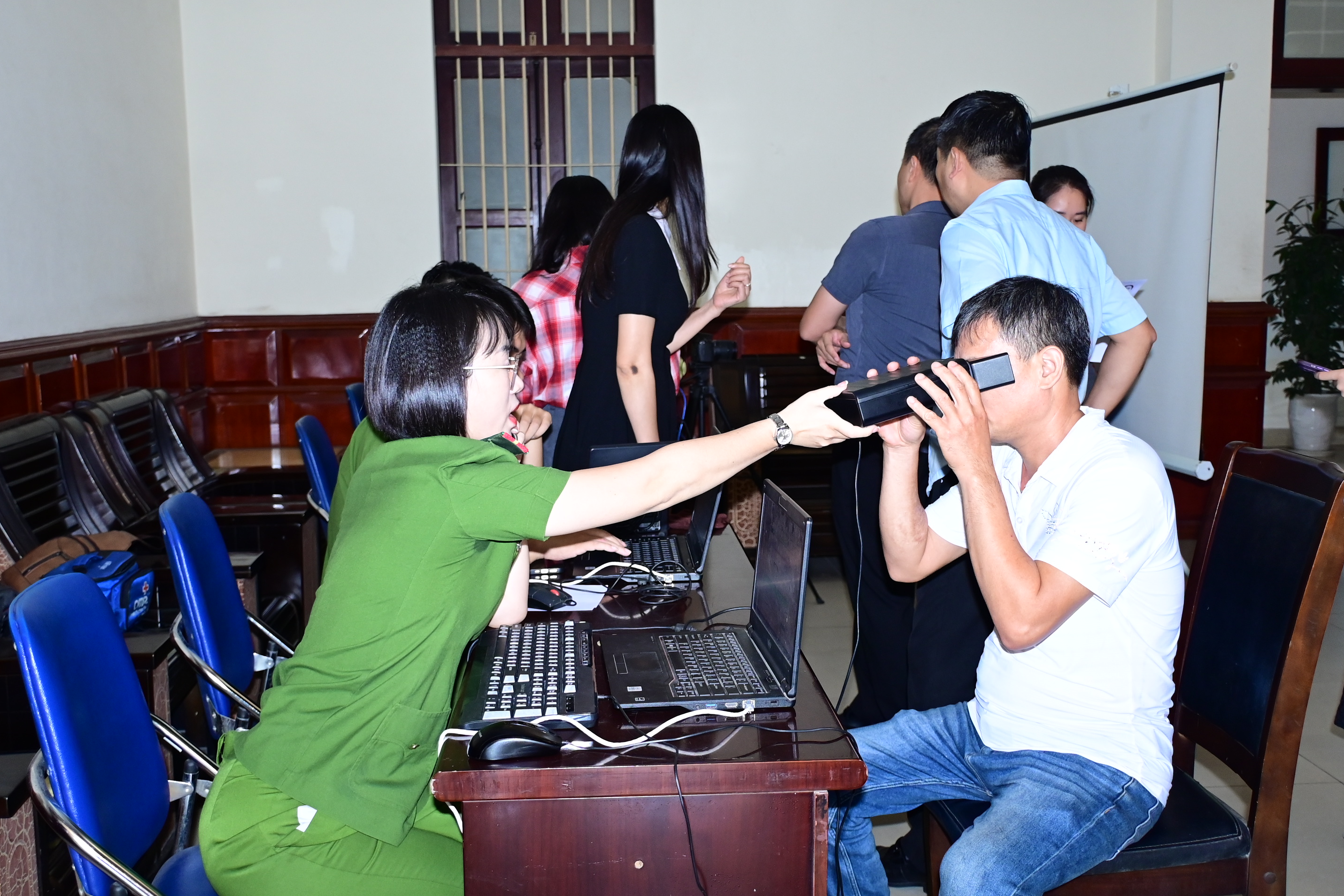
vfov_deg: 37.8
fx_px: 1307
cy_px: 436
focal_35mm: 35
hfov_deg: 54.4
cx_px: 664
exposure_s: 1/200
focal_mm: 23
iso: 1000
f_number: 3.8
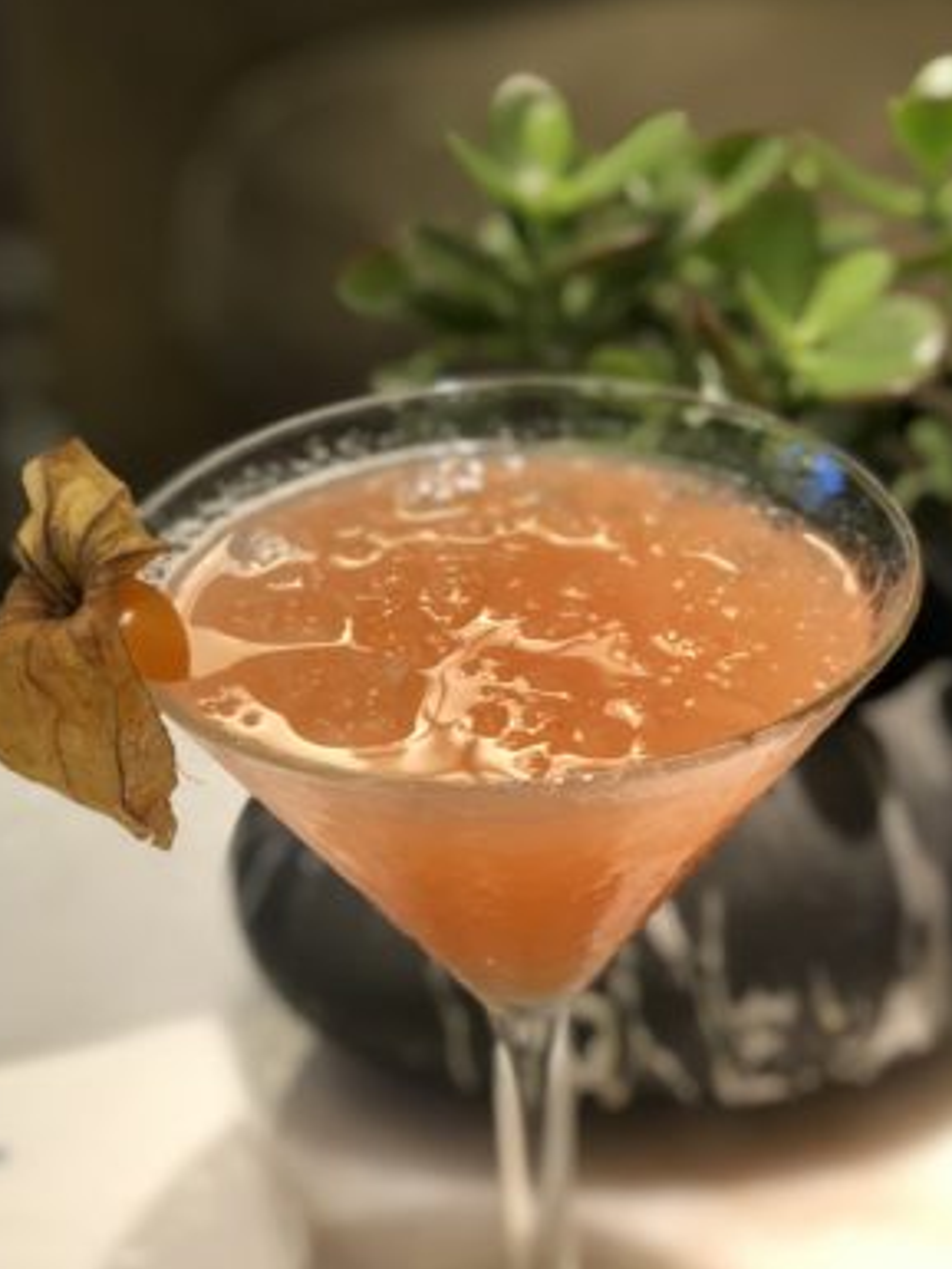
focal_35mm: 72
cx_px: 567
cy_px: 595
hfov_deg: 20.4
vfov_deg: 27.0
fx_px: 2639
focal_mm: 6
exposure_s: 1/14
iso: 160
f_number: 2.4
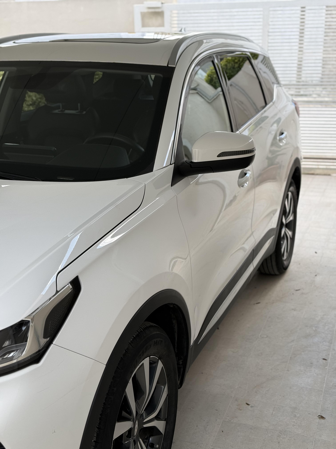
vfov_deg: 39.7
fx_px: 621
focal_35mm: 48
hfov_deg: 30.3
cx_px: 168
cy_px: 224
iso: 80
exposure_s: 1/740
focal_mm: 6.76
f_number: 1.78
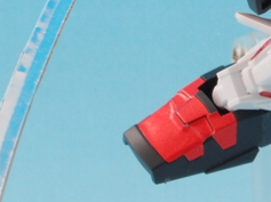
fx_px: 1454
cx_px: 368
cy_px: 3
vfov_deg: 7.9
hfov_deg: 10.4
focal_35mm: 186
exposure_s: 1/1.3
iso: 100
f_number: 8
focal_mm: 11.84
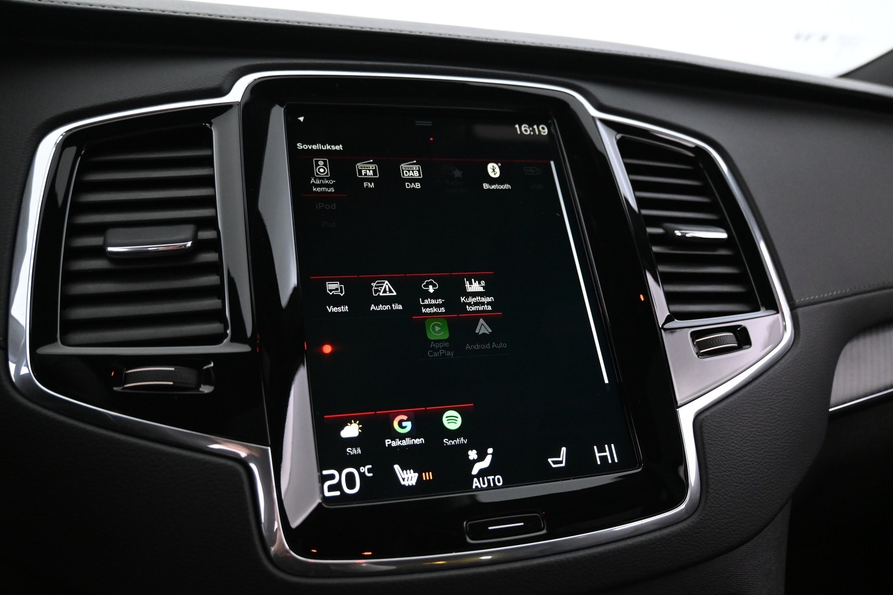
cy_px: 298
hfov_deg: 59.5
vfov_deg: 41.7
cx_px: 446
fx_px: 781
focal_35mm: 32
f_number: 4
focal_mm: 21
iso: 2800
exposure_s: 1/30
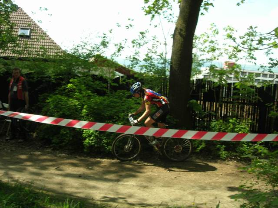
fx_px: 305
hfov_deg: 49.0
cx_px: 139
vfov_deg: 37.7
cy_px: 104
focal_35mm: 38
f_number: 4.8
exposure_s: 1/184
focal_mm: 7.8
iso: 64
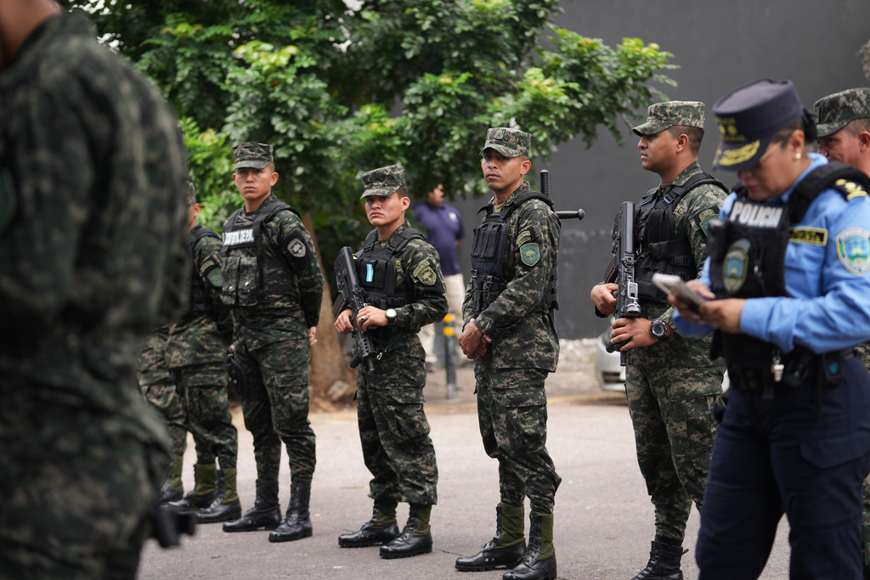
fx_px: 2006
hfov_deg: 24.5
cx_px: 435
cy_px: 290
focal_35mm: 83
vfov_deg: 16.5
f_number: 2.8
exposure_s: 1/500
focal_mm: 83
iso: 200
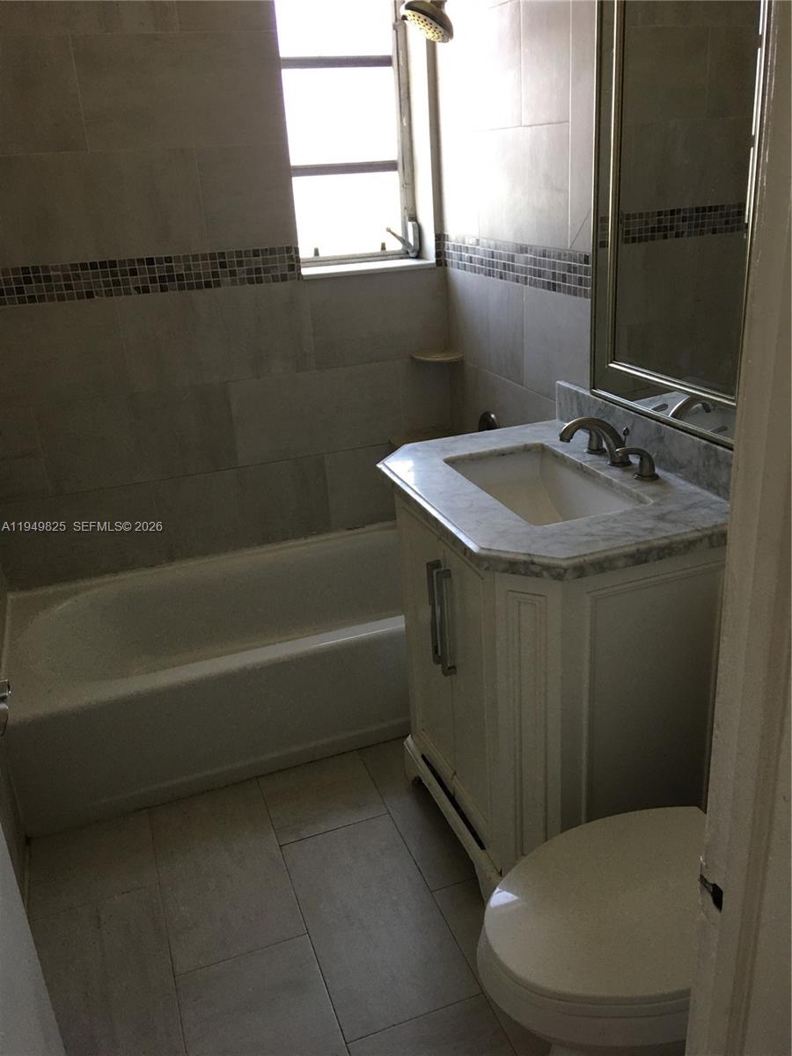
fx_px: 885
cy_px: 528
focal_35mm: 29
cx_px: 396
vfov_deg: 61.7
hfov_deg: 48.2
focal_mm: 4.15
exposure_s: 1/15
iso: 50
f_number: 2.2
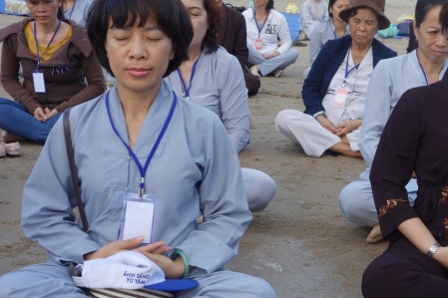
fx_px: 833
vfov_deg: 20.3
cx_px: 297
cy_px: 155
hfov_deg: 29.9
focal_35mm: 67
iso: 125
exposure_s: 1/100
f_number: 5
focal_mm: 17.4
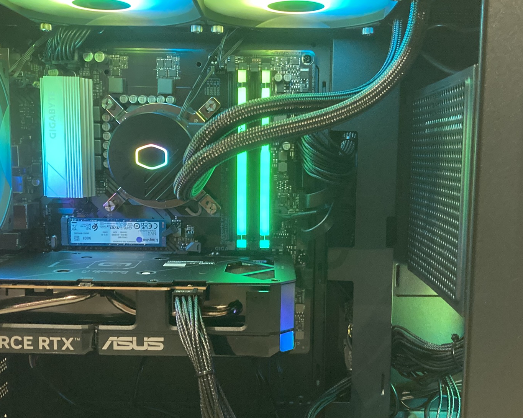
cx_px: 278
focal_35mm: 41
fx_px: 635
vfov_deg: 36.4
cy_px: 241
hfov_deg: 44.8
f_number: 1.8
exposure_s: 1/25
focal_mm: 3.99
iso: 500
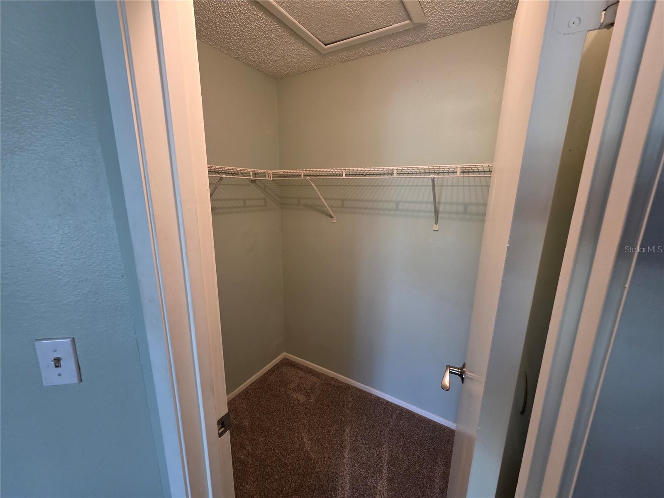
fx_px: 249
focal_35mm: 13
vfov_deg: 89.9
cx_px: 332
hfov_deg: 106.2
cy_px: 249
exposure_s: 1/120
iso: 250
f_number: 1.9
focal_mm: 2.2
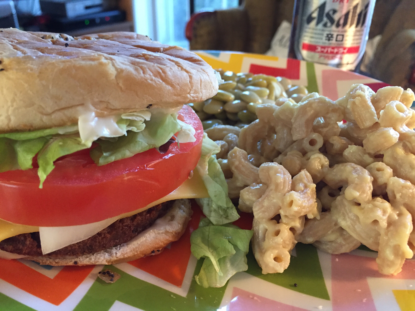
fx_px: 348
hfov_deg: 61.7
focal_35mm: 29
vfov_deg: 48.2
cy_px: 156
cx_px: 208
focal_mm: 4.15
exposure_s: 1/30
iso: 200
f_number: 2.2
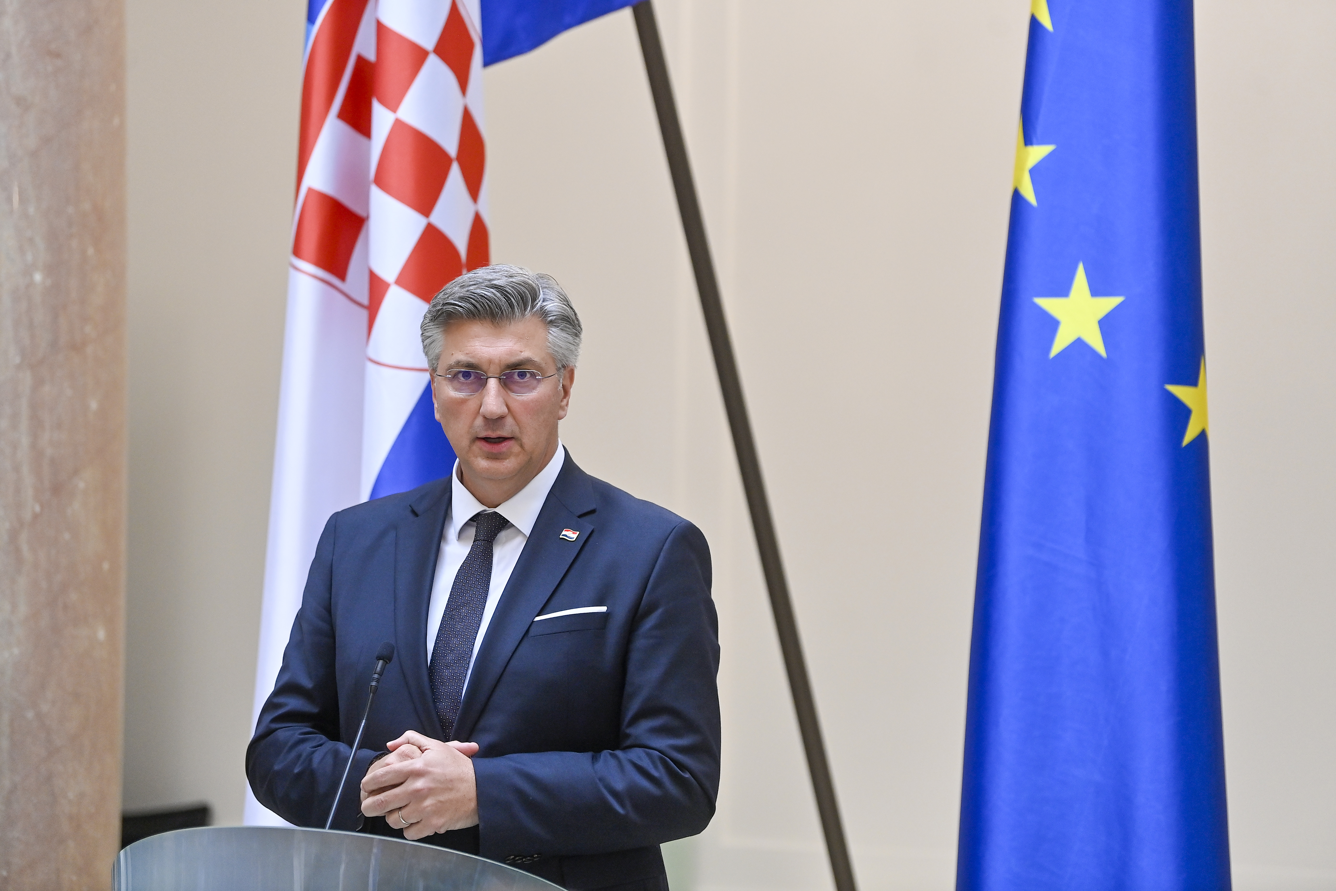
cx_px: 668
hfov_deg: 15.2
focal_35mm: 135
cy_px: 446
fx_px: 5010
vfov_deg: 10.2
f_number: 2.8
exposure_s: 1/320
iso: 1600
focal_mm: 135
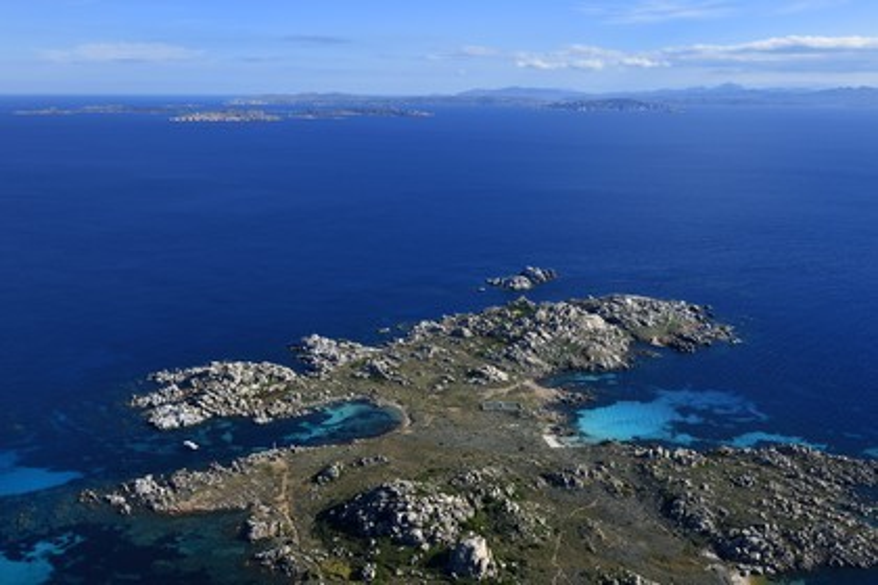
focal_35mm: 34
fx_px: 829
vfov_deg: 38.9
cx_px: 439
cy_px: 292
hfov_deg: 55.8
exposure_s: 1/1000
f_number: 7.1
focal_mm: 34
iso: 320
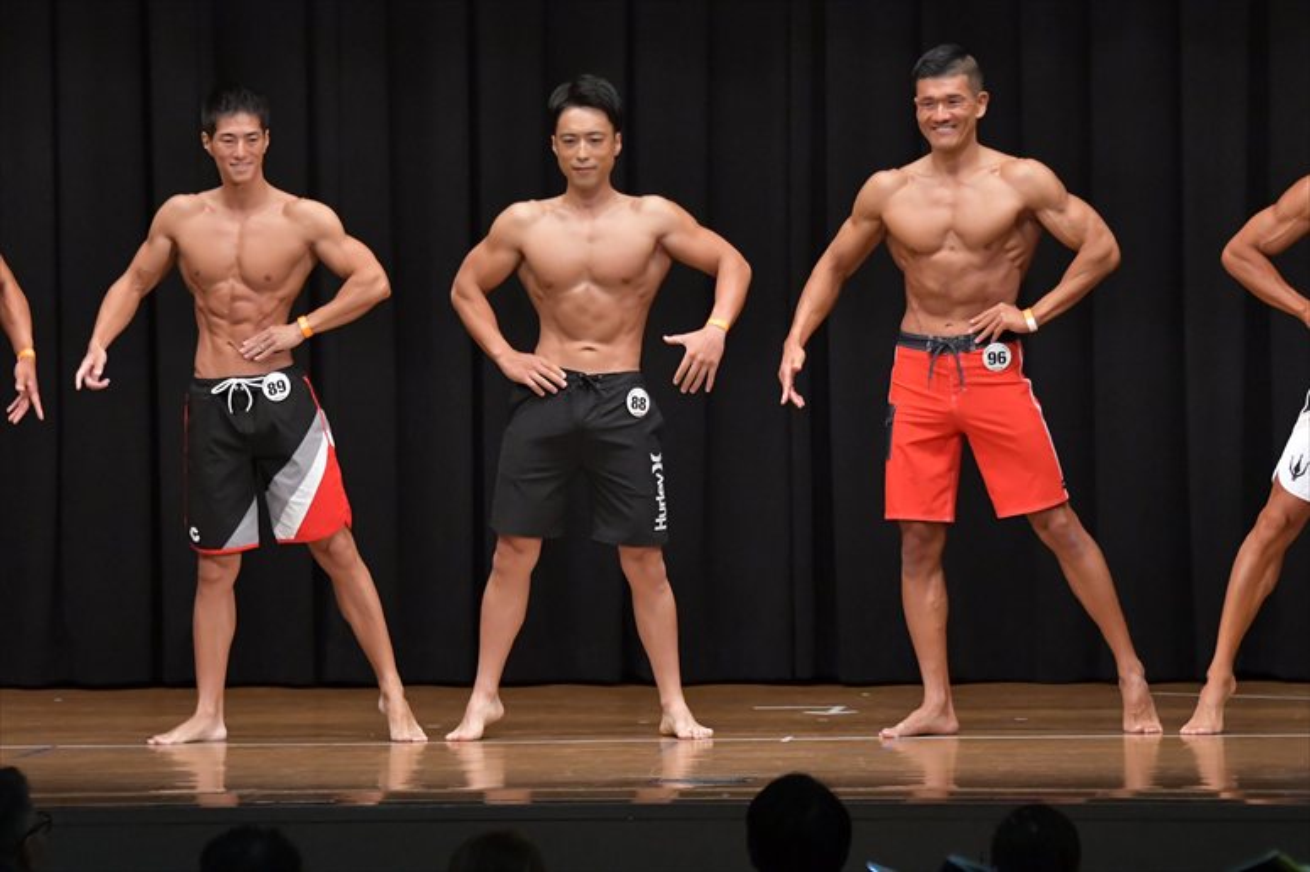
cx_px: 655
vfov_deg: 6.8
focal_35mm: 202
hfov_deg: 10.2
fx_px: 7347
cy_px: 436
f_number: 5.6
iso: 6400
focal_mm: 135
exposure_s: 1/400
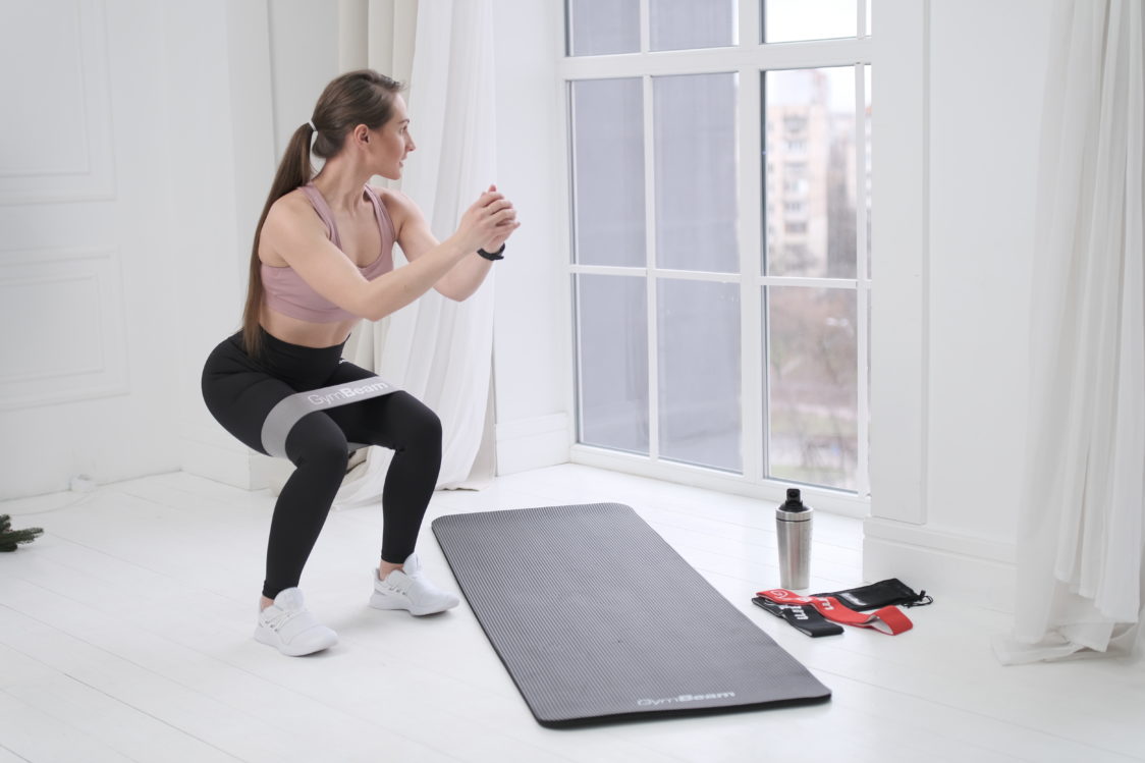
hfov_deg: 37.5
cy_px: 382
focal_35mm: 53
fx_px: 1685
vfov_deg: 25.5
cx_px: 572
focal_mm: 35
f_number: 1.6
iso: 400
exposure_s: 1/160
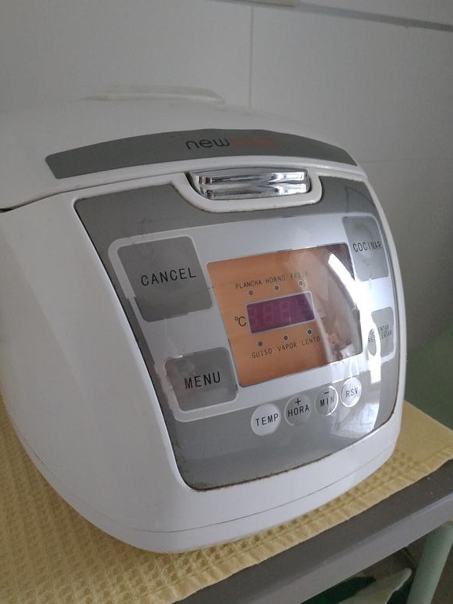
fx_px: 436
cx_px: 221
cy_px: 307
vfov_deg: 69.4
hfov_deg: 54.9
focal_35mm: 25
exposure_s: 1/20
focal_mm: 3.94
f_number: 1.9
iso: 640
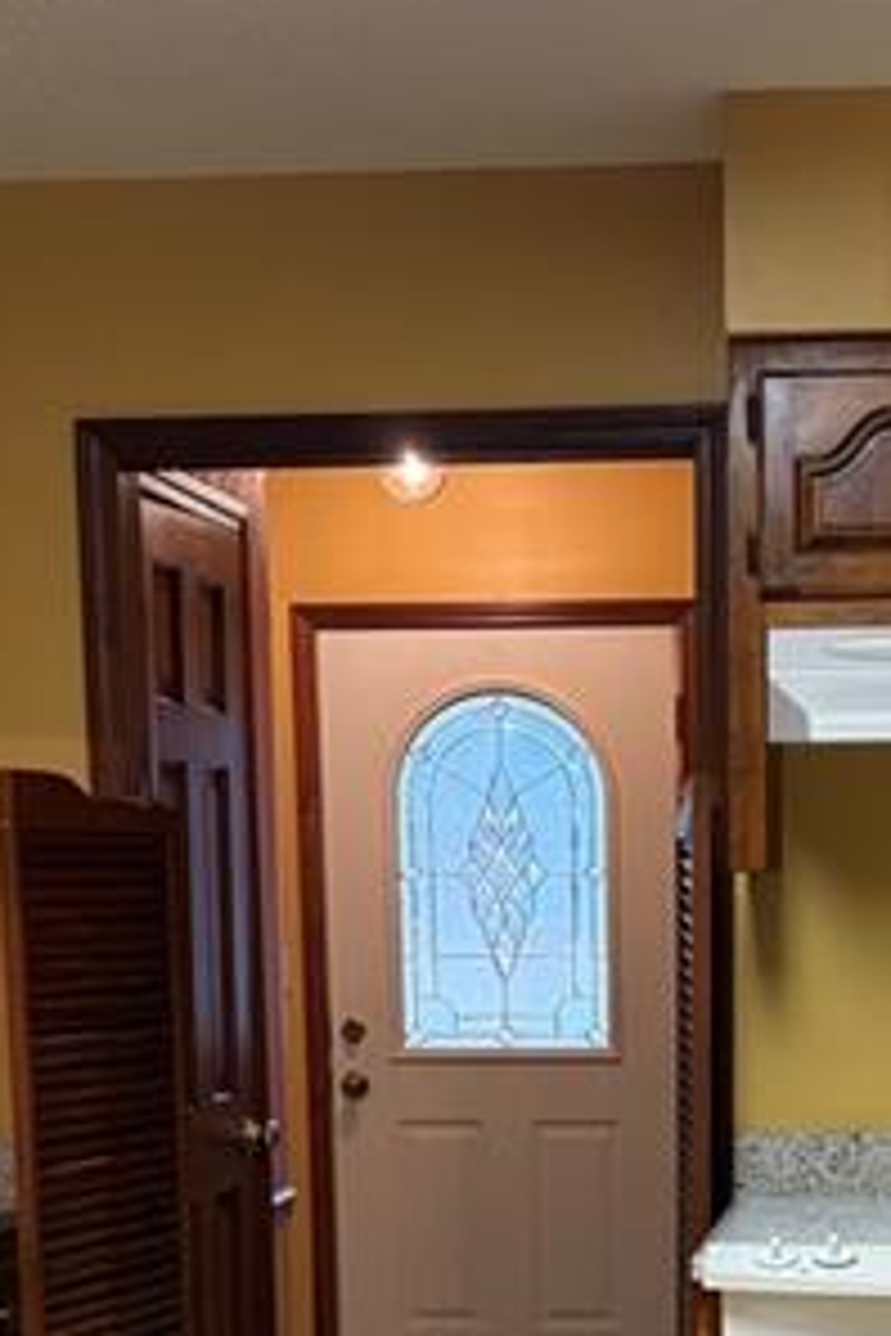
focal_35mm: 70
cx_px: 765
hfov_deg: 19.2
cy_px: 1228
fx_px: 2599
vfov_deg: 27.7
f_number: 1.6
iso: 160
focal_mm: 5.96
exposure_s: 1/60
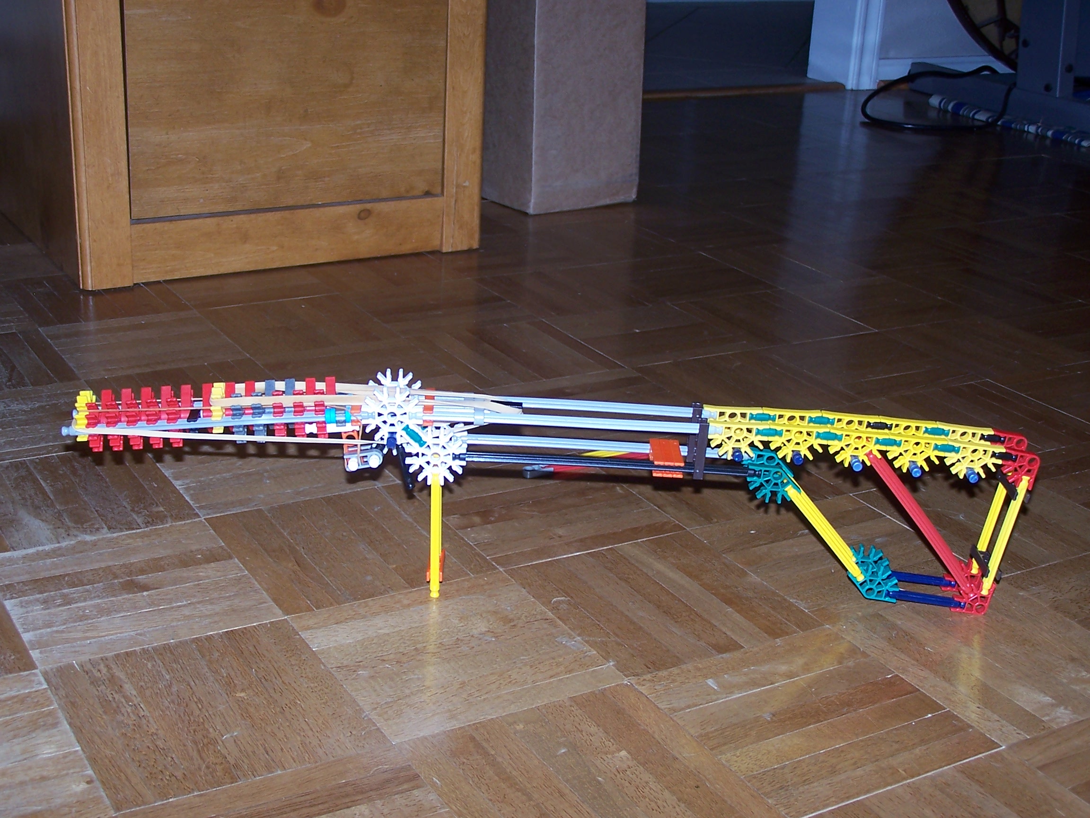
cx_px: 545
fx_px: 1606
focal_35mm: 51
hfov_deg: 37.5
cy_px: 409
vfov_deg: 28.6
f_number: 3.2
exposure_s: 1/60
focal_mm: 8.5
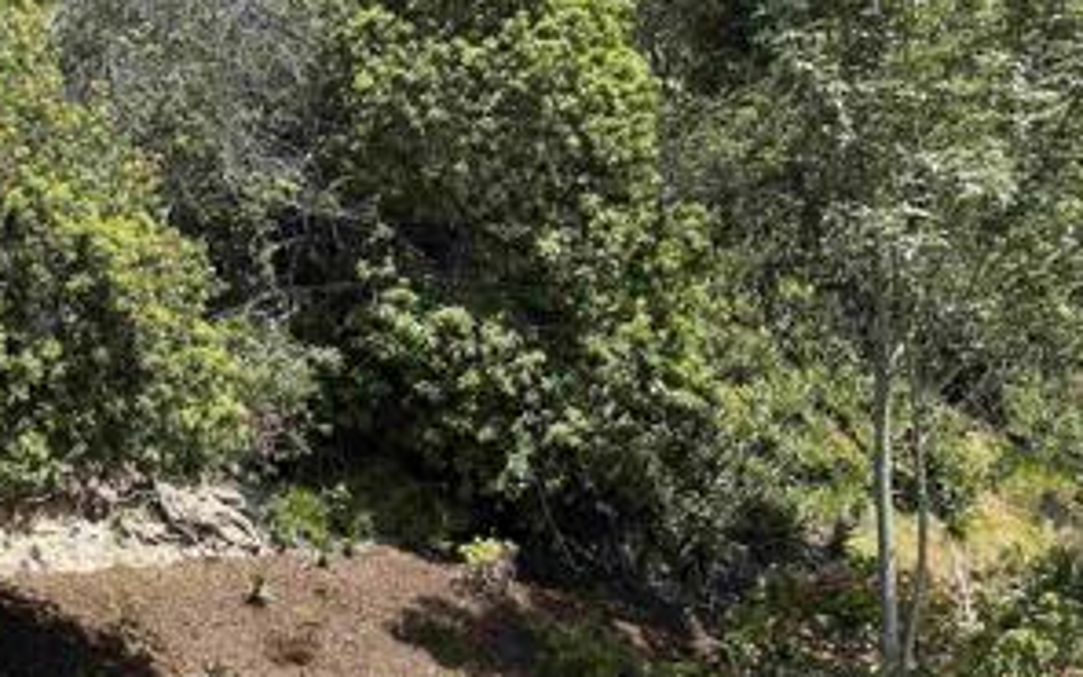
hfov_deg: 33.7
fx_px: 1623
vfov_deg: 23.5
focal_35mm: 55
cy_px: 311
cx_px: 4
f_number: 1.78
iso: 80
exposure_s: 1/1587
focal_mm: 6.86
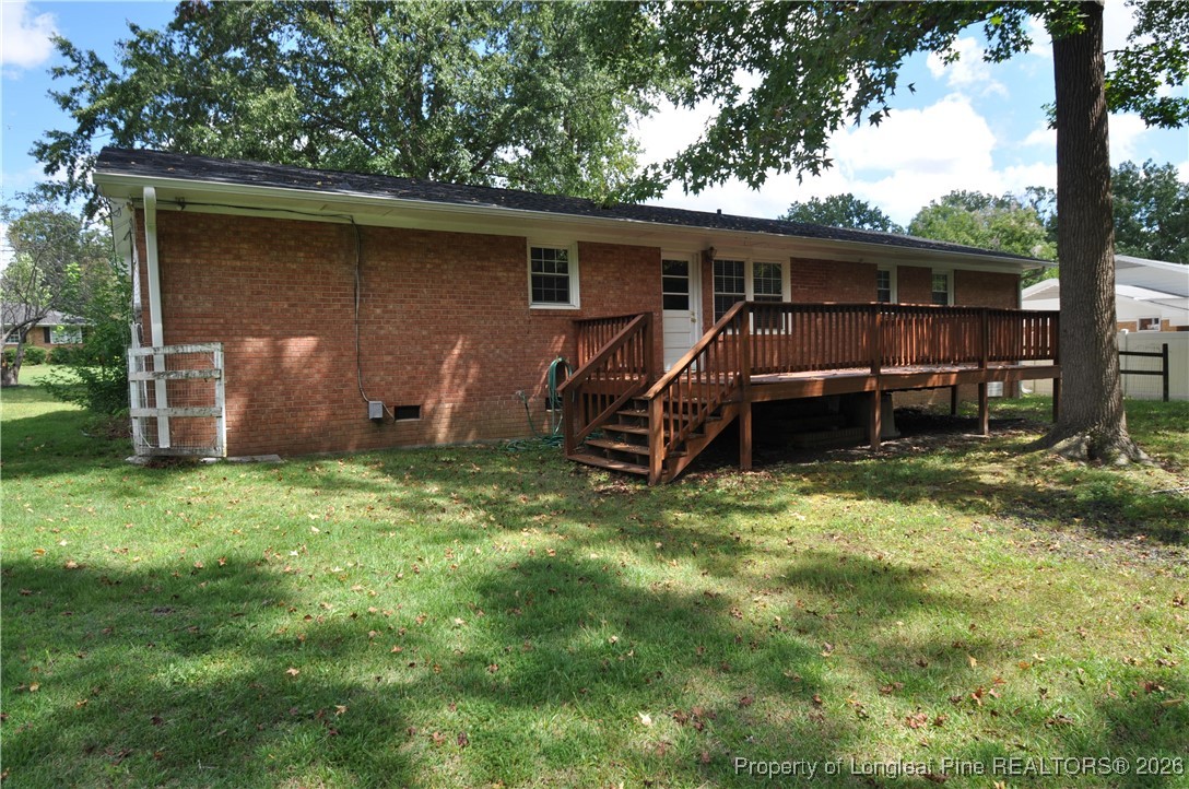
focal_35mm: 21
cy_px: 394
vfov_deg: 59.3
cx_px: 594
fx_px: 693
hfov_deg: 81.3
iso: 200
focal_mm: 14
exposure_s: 1/250
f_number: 8
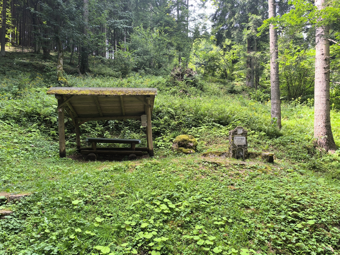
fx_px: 226
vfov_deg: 58.9
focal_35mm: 23
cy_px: 128
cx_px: 170
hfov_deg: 73.9
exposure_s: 1/106
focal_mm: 6.14
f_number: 1.65
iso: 50
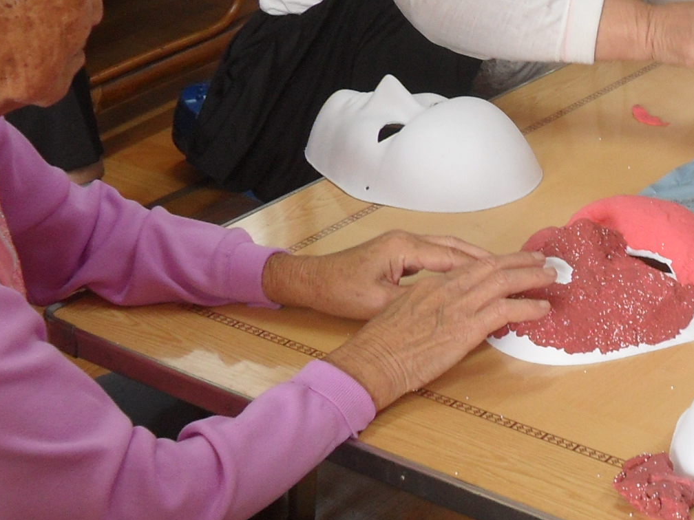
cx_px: 710
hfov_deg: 21.0
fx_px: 1804
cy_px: 90
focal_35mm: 90
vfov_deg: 16.3
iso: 100
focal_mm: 6.2
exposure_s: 1/45
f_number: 2.8
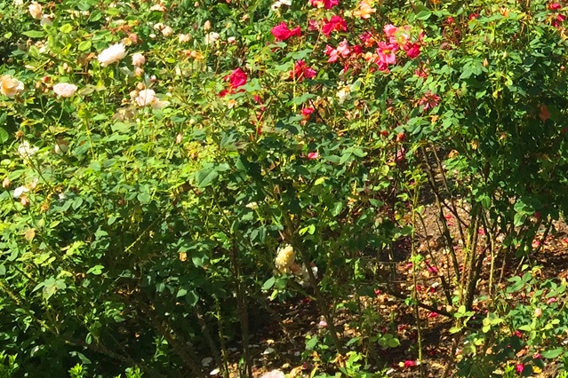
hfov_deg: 23.7
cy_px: -87
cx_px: 708
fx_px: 1215
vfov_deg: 16.9
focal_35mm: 77
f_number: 2.2
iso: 32
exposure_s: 1/1721
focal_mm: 4.15
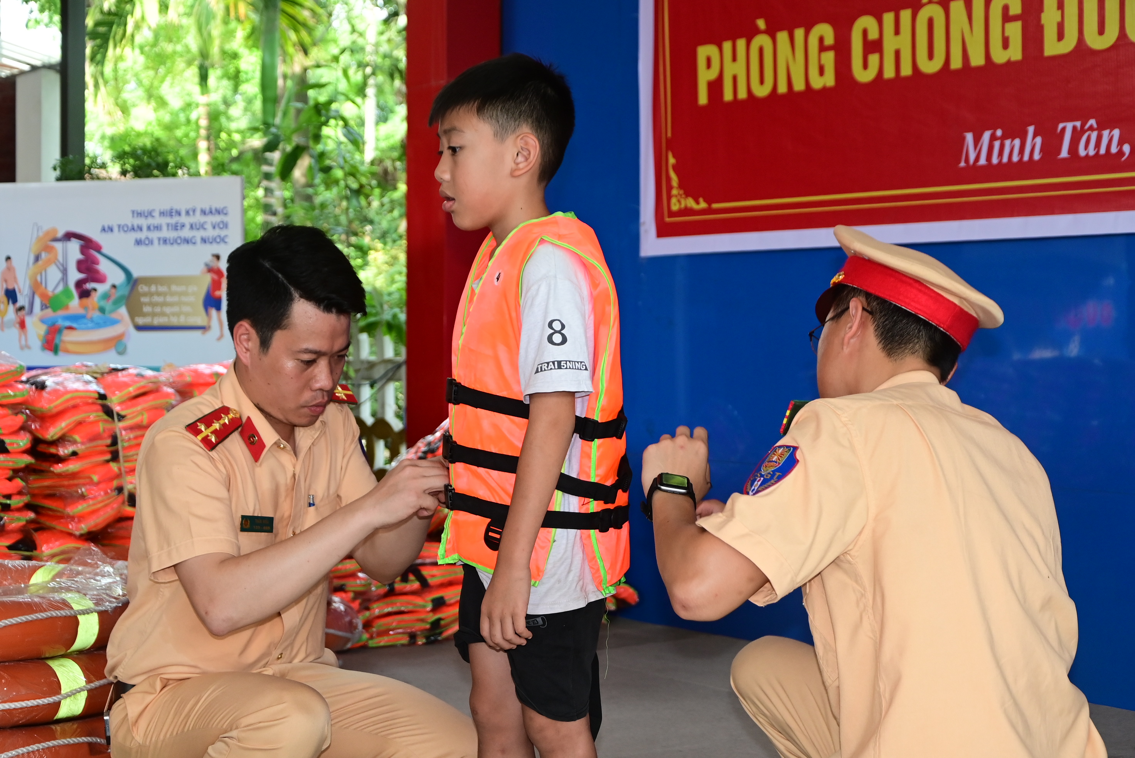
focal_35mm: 63
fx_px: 1988
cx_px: 568
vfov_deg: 21.6
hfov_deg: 31.9
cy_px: 379
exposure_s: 1/200
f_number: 4.8
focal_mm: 42
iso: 640
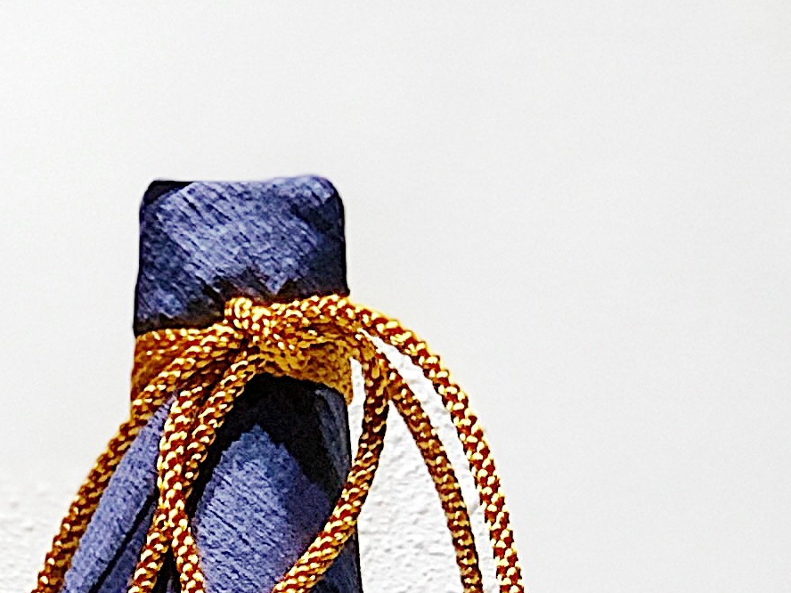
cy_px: 989
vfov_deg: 6.2
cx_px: -96
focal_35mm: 236
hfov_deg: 8.3
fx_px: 5393
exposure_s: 1/60
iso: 100
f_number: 2.4
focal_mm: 6
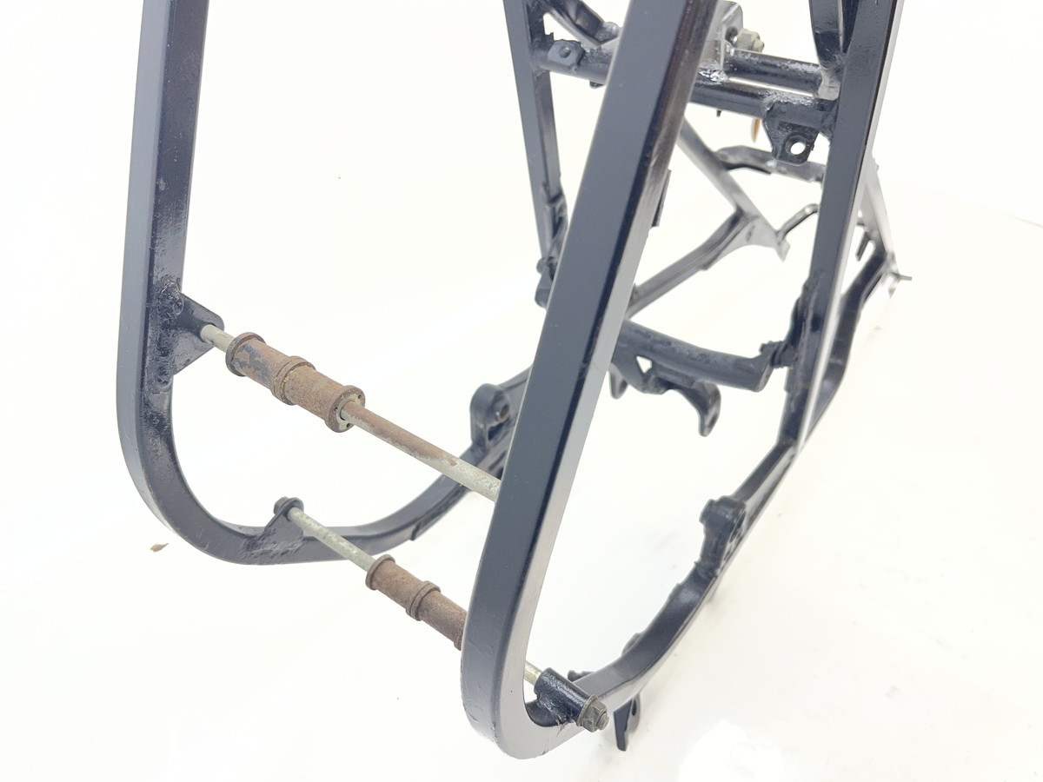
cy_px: 391
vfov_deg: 54.9
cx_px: 522
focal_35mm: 25
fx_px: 753
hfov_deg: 69.4
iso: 50
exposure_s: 1/120
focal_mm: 5.1
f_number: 1.6
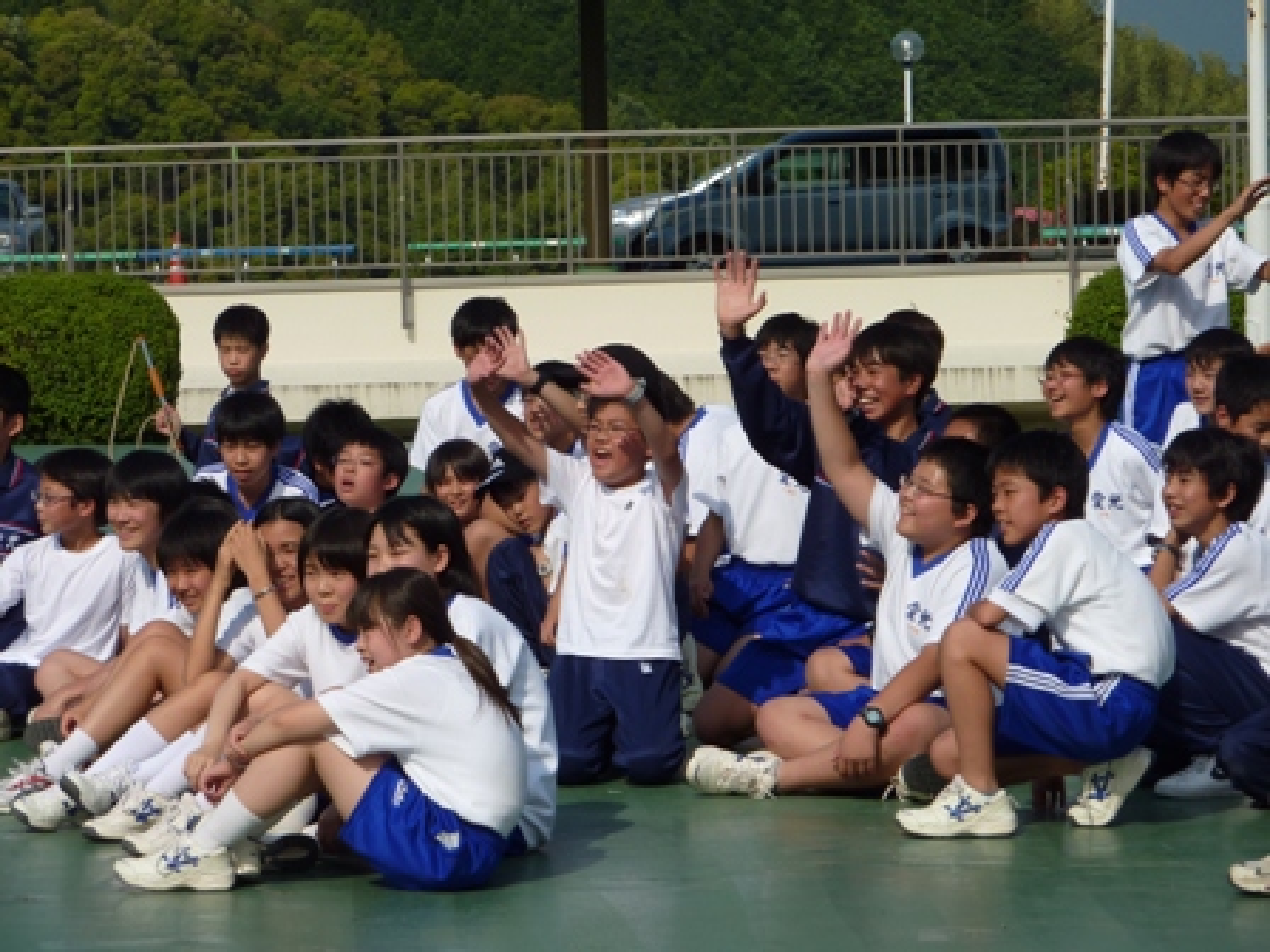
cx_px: 635
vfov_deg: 9.4
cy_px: 476
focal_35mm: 158
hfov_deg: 12.5
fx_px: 5797
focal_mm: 25.9
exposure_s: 1/800
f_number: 5.6
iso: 80
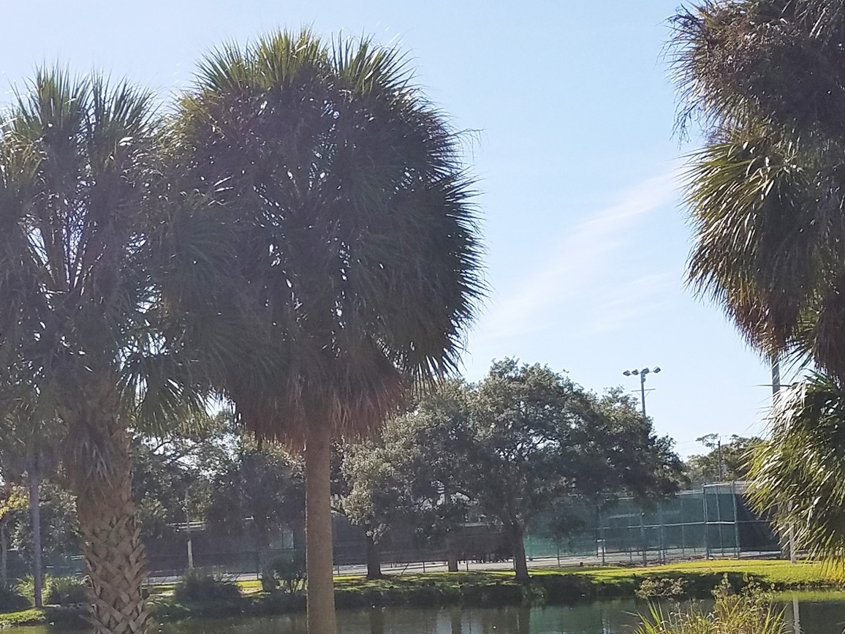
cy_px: 431
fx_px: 879
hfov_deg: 51.2
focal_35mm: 36
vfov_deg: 39.1
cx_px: 357
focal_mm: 4.2
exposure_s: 1/2648
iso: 40
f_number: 1.7
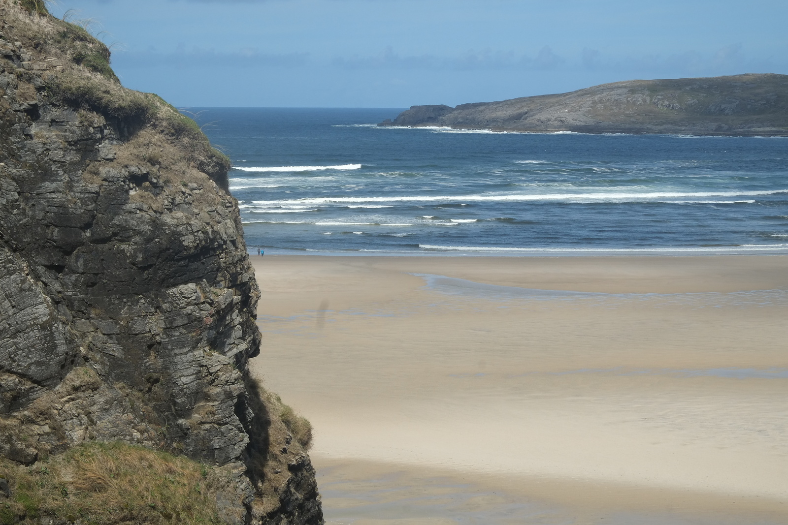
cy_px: 262
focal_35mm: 83
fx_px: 1817
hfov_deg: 24.5
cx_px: 394
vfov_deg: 16.5
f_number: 16
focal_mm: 55
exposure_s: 1/420
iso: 640
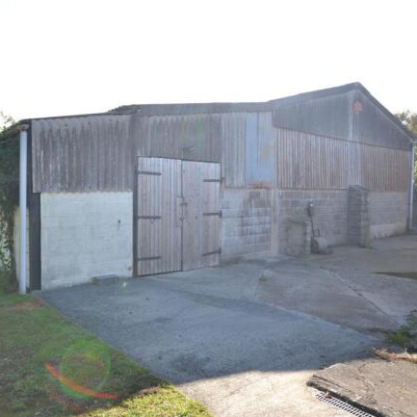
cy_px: 209
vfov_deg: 59.1
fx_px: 368
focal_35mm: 27
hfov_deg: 58.3
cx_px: 156
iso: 320
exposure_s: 1/1000
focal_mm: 14
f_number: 3.5
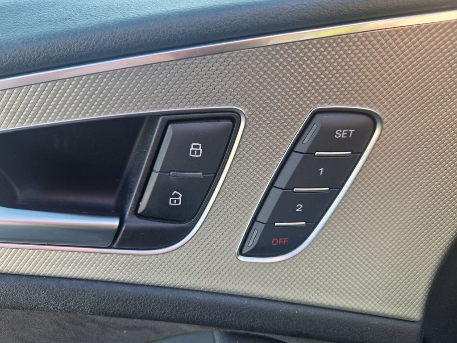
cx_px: 228
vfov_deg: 58.9
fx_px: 304
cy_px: 172
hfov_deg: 73.9
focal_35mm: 23
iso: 80
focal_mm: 5.4
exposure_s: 1/180
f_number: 1.8
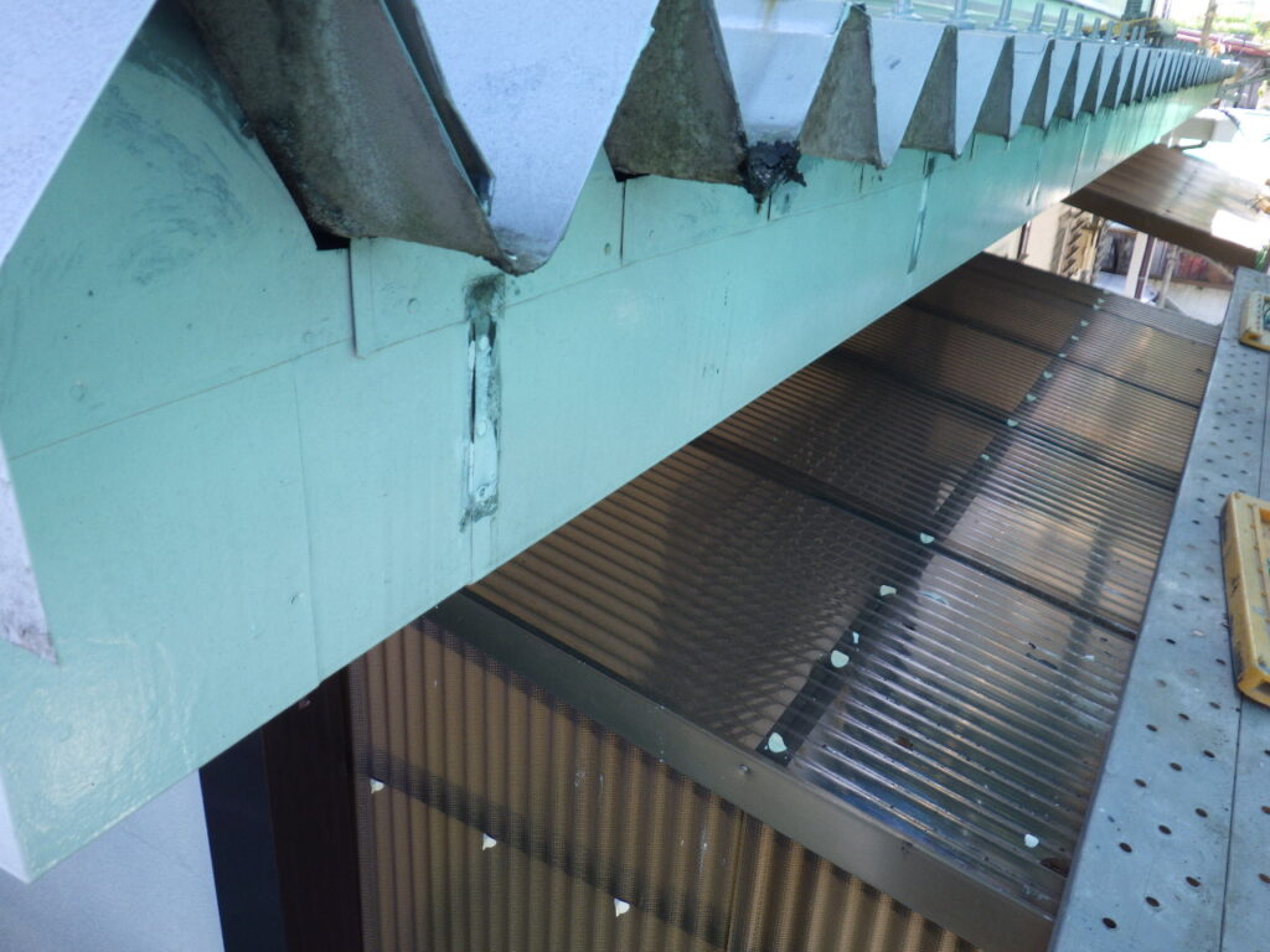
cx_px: 635
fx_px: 1027
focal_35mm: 28
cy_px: 476
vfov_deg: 49.7
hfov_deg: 63.4
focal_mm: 5
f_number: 3.5
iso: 125
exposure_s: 1/80
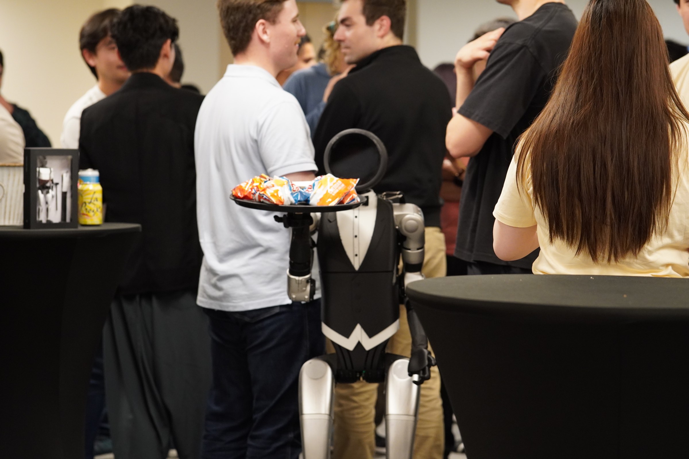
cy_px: 230
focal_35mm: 112
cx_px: 344
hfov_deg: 18.2
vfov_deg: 12.2
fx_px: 2153
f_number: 3.2
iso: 1600
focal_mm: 75
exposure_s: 1/160
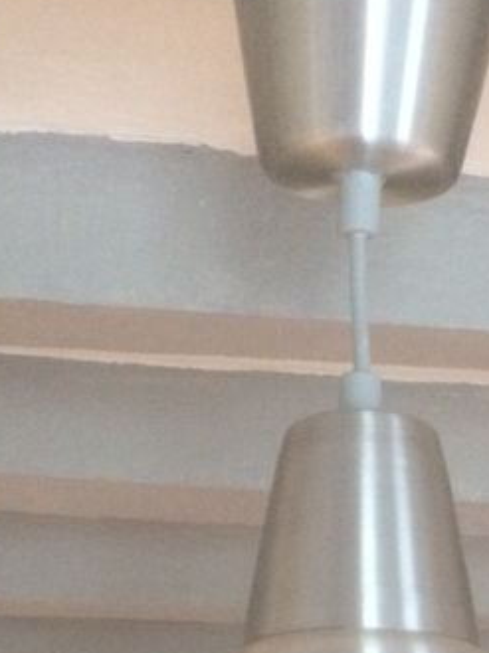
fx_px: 1660
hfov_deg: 16.7
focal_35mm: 88
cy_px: 691
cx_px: 368
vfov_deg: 21.3
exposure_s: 1/25
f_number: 2.2
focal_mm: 4.15
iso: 320
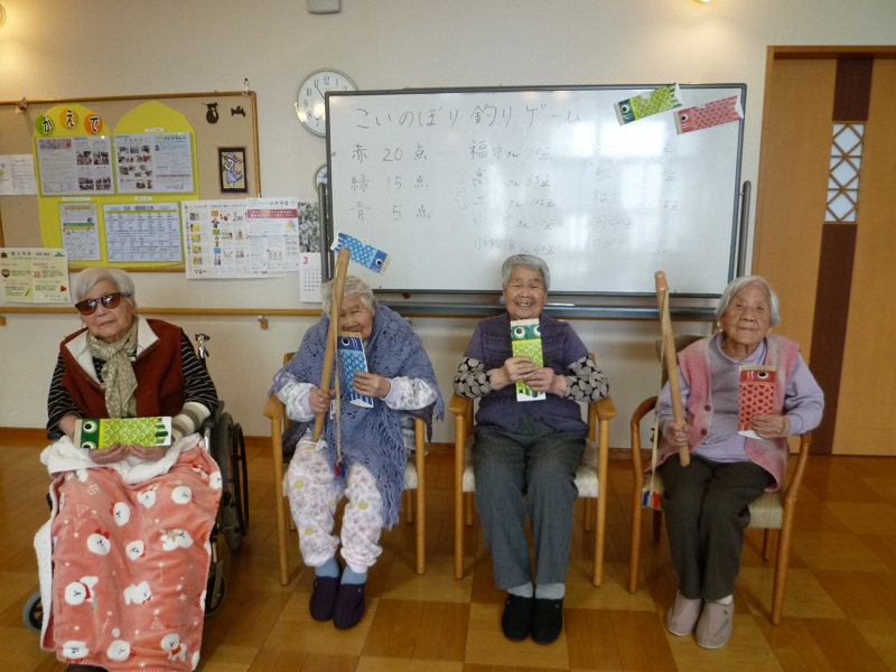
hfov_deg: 69.4
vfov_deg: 54.9
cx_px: 448
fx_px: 647
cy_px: 336
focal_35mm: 25
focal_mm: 4.5
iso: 200
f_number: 2.8
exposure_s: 1/30
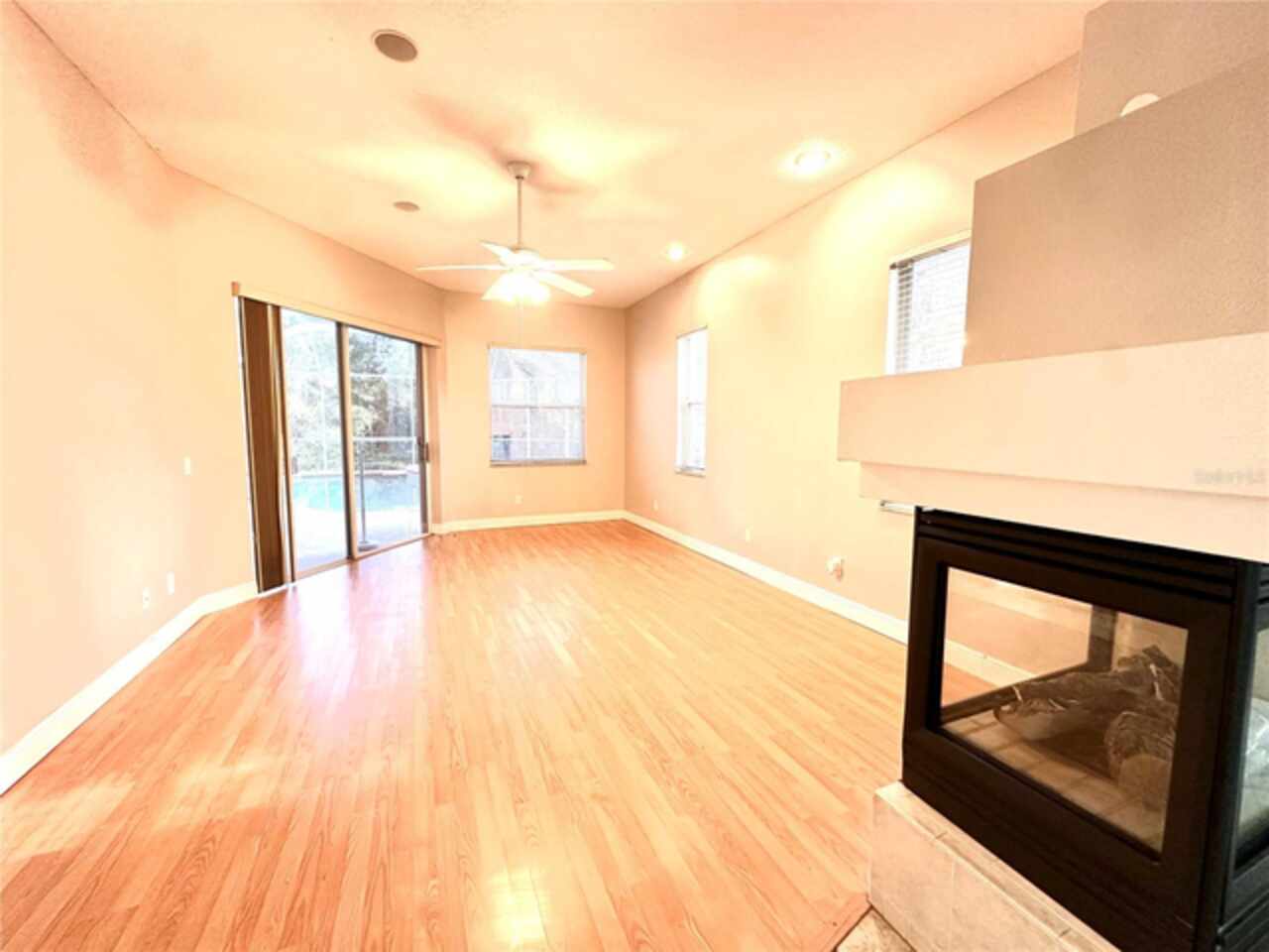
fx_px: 513
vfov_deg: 85.7
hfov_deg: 102.1
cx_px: 634
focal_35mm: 14
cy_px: 476
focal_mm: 2.22
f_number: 2.2
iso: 200
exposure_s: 1/60
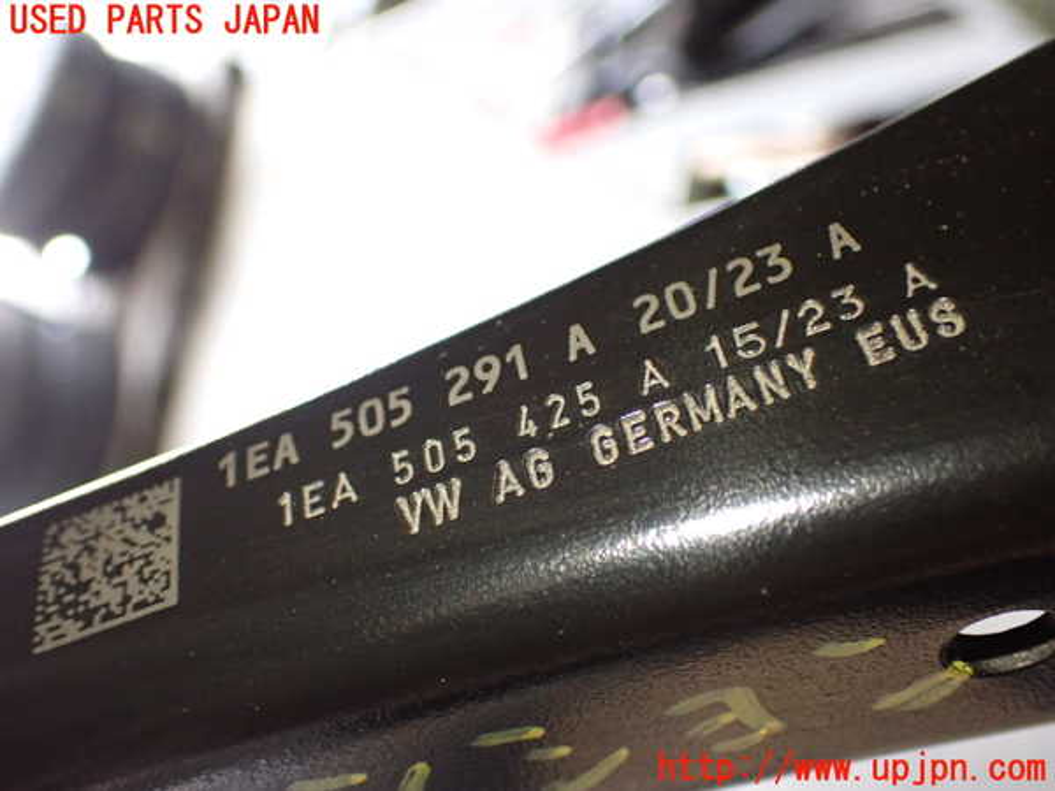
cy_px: 396
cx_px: 528
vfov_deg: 35.1
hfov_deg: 45.8
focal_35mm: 41
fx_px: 1250
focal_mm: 7.31
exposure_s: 1/100
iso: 800
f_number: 2.8
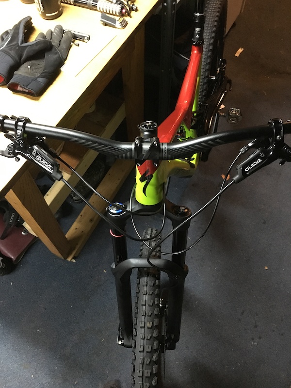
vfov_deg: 61.7
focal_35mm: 29
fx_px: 325
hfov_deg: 48.2
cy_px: 194
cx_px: 146
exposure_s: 1/15
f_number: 2.2
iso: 320
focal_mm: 4.15
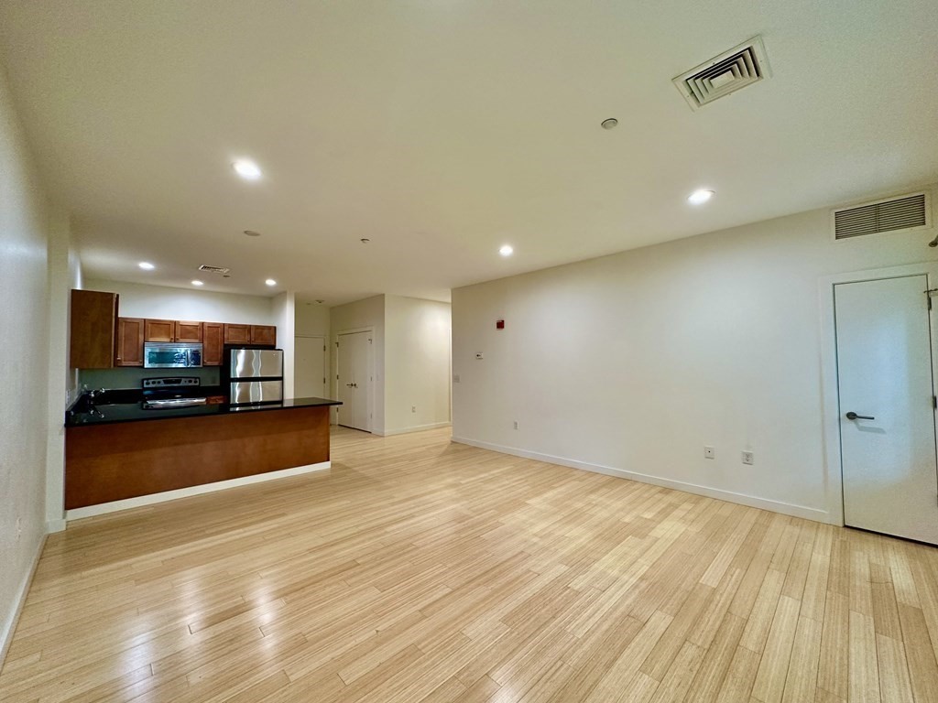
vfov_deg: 85.7
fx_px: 379
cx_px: 469
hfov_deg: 102.1
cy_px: 352
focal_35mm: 14
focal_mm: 2.22
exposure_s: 1/60
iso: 160
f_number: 2.2
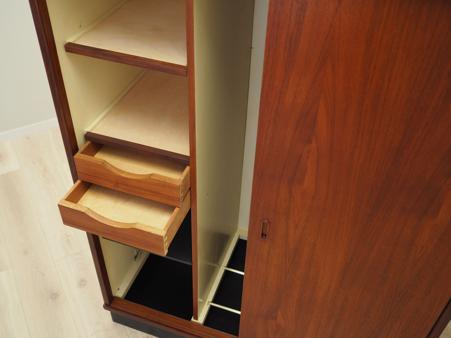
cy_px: 169
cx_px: 226
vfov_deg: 41.8
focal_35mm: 34
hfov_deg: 54.0
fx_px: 443
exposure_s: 1/30
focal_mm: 17
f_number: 2.2
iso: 400
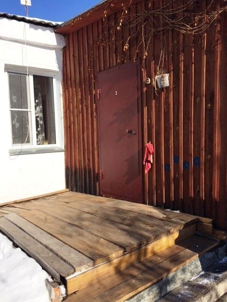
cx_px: 114
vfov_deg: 61.7
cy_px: 151
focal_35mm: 29
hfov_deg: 48.2
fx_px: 254
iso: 32
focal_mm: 4.15
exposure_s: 1/2639
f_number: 2.2
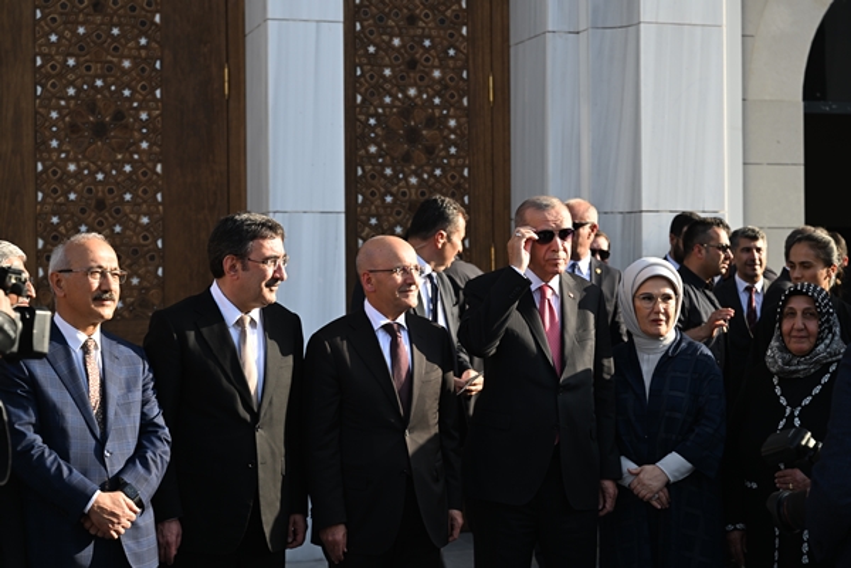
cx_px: 426
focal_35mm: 70
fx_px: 1655
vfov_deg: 19.5
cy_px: 284
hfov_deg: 28.8
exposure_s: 1/200
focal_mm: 70
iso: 64
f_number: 4.5
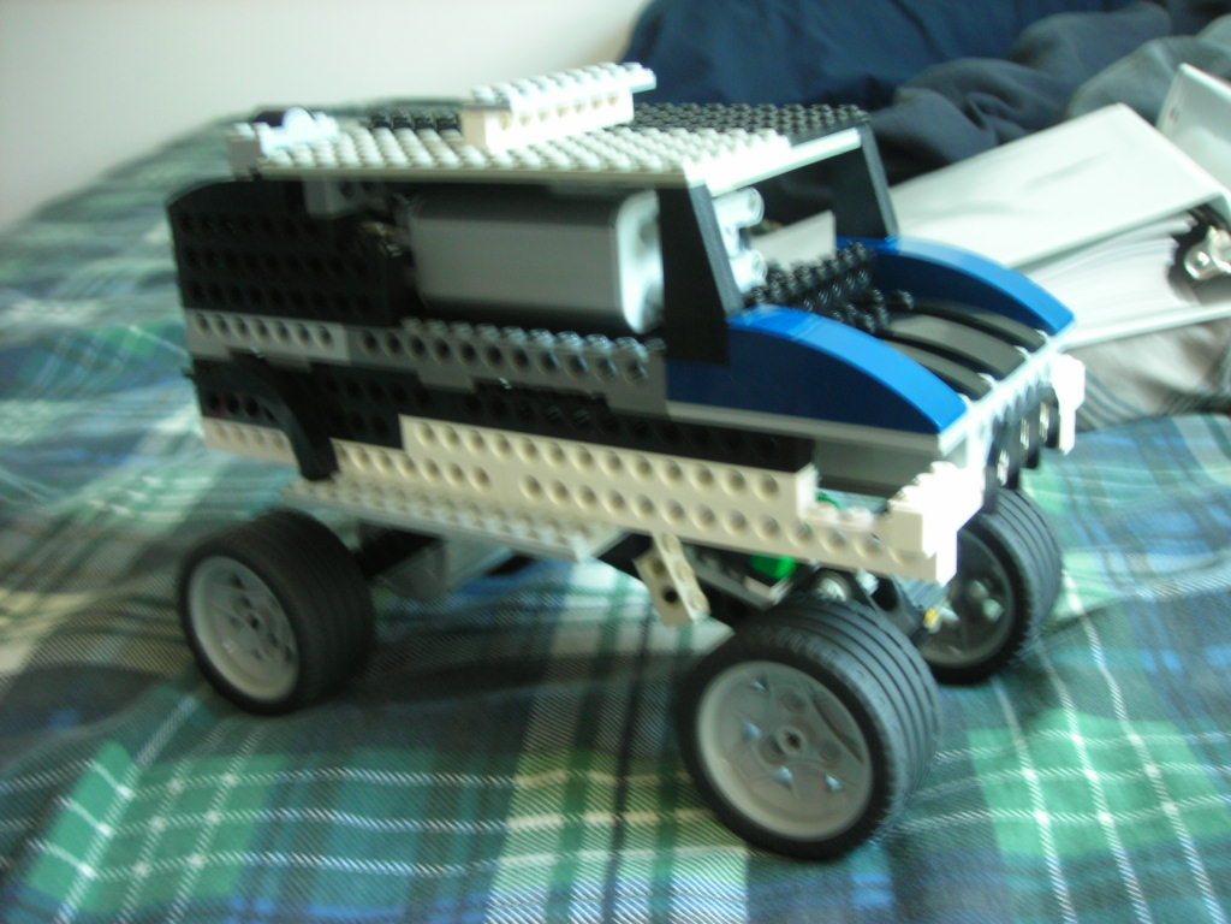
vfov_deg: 35.1
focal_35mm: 41
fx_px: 1458
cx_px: 616
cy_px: 462
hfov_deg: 45.8
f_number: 3.3
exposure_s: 1/3.9
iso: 76
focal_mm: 6.8
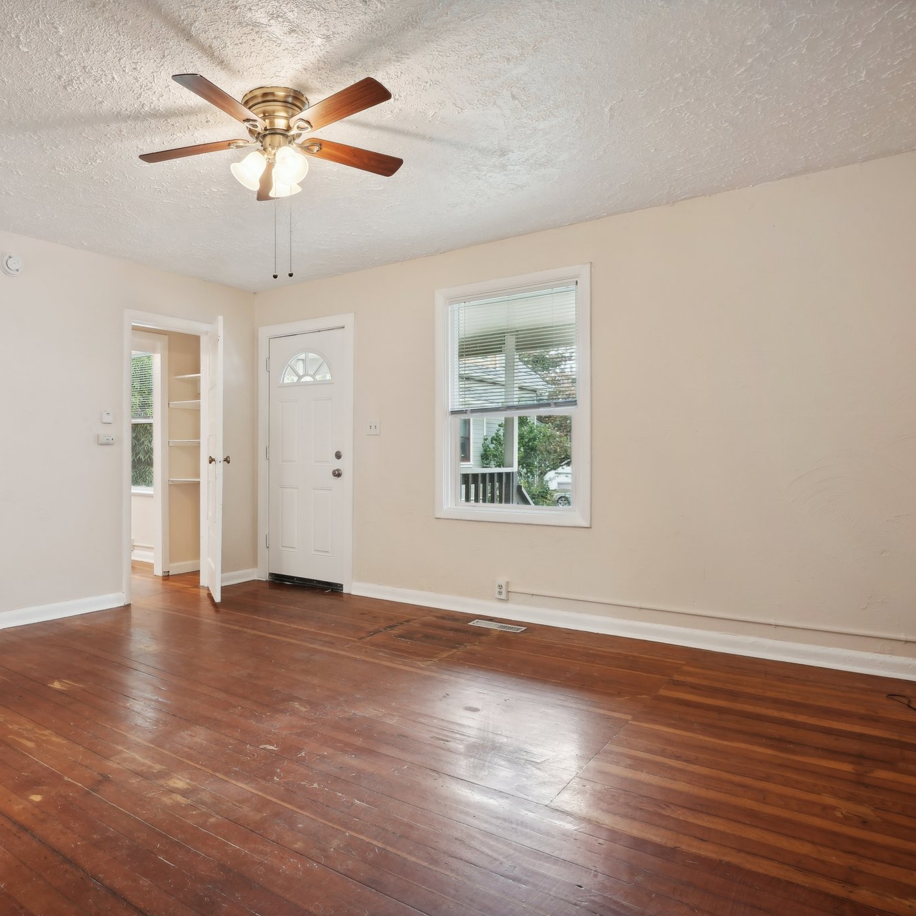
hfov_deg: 65.7
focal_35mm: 23
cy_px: 458
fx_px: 689
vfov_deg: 67.3
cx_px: 315
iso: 400
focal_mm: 18
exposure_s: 1/8
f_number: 8
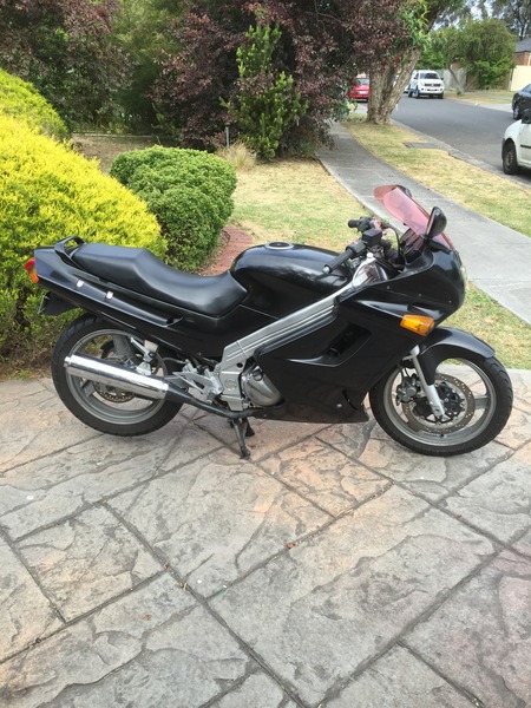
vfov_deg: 61.7
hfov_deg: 48.2
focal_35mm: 29
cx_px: 266
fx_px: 593
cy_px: 354
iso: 32
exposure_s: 1/455
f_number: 2.2
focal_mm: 4.15
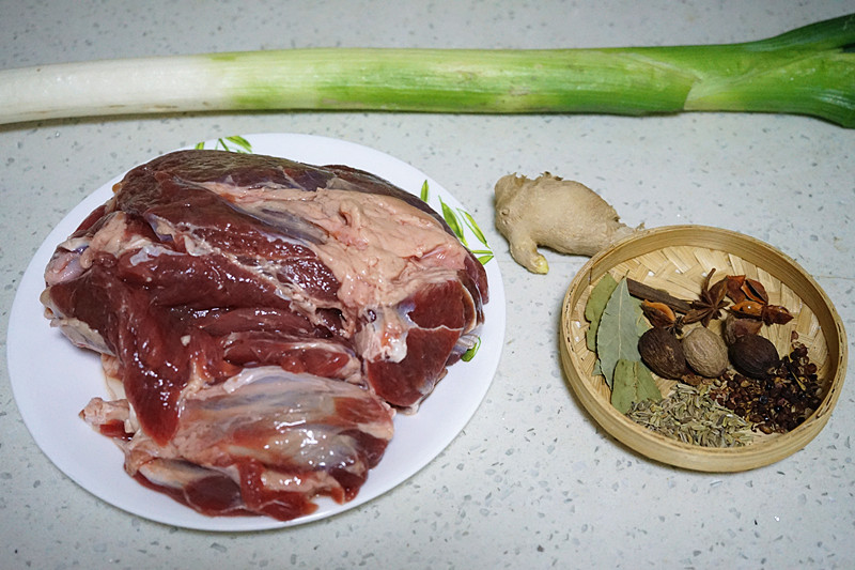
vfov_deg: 27.5
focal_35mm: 49
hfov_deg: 40.4
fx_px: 1163
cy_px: 285
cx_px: 428
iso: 6400
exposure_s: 1/60
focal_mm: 49
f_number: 4.5
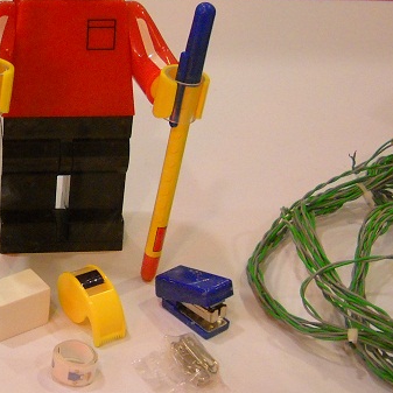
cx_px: -47
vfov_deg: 20.2
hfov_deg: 19.3
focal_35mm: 86
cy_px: 192
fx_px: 1105
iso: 400
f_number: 3.1
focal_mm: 6.72
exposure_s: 1/49
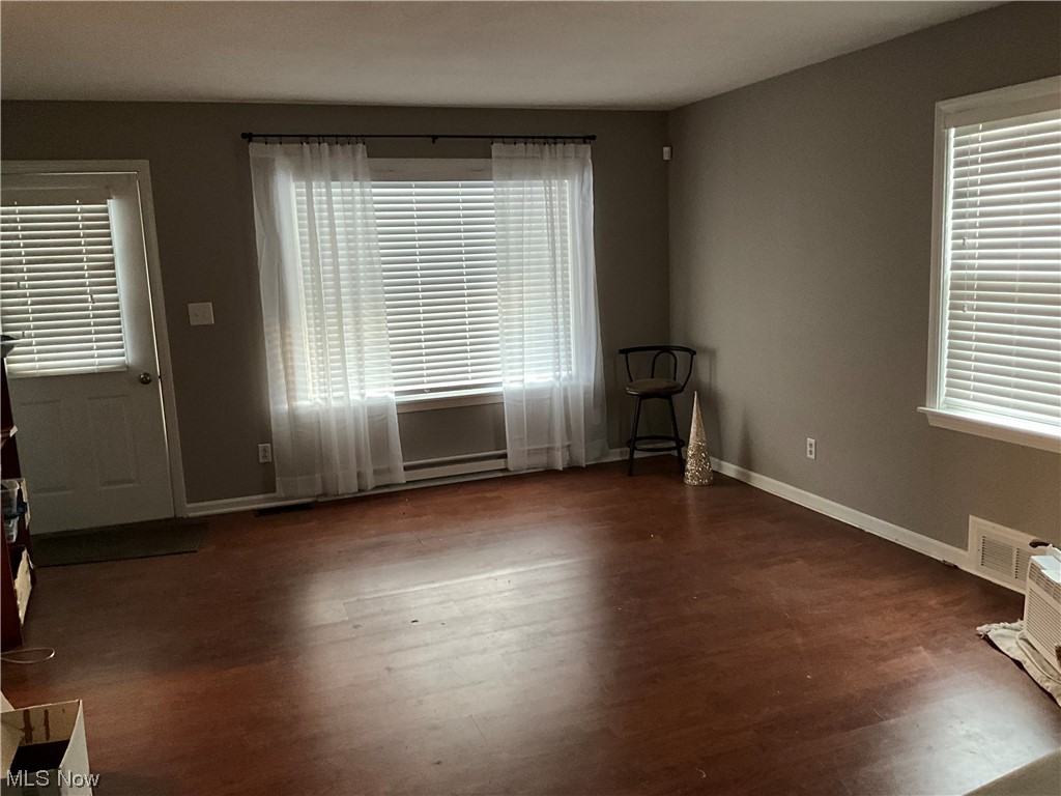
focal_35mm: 29
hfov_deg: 61.7
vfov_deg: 48.2
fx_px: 889
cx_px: 530
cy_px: 398
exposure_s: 1/34
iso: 320
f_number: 1.8
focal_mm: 3
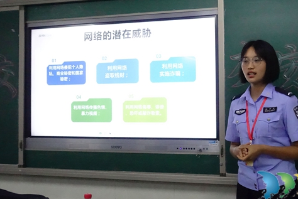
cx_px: 183
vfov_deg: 23.4
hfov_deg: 34.3
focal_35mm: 58
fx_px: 481
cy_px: 84
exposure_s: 1/50
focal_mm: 15.94
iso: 6400
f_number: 2.8
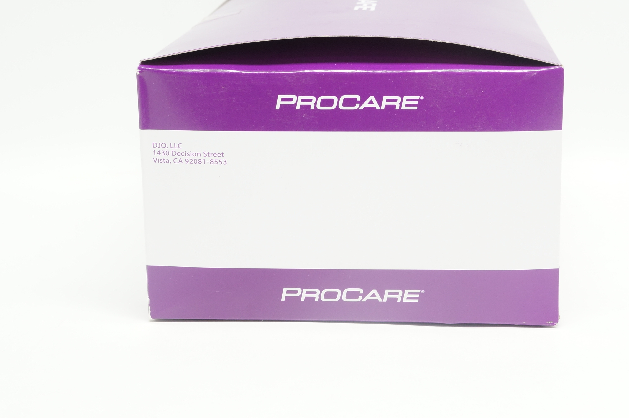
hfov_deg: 28.5
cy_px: 137
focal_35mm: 71
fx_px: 1239
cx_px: 355
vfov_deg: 19.1
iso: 400
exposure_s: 1/15
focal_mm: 34
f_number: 9
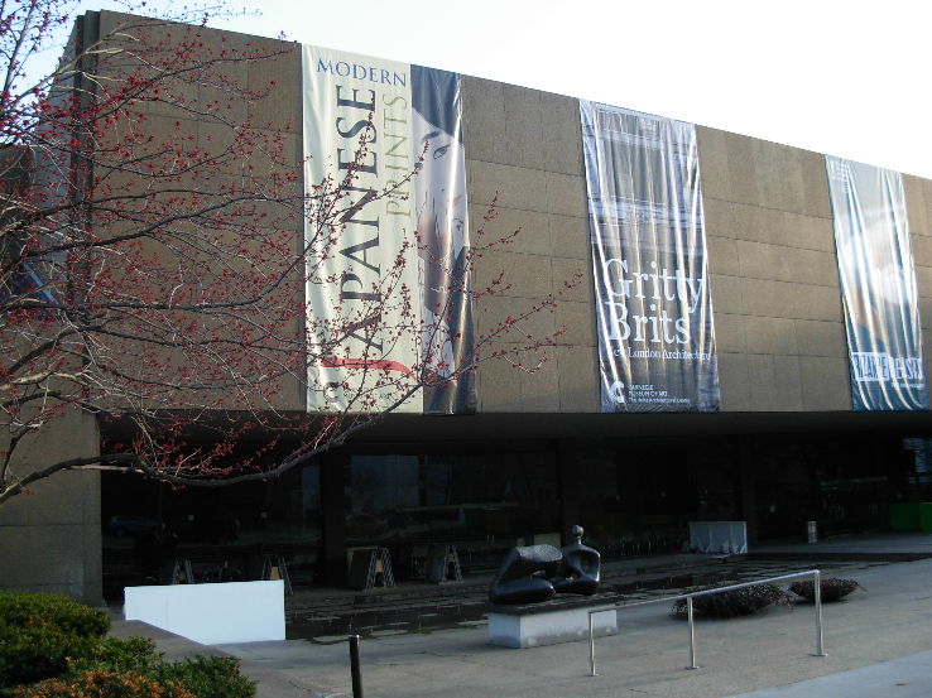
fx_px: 1023
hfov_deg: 49.0
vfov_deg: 37.7
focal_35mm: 38
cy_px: 349
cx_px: 466
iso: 79
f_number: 2.9
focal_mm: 6.3
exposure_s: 1/157
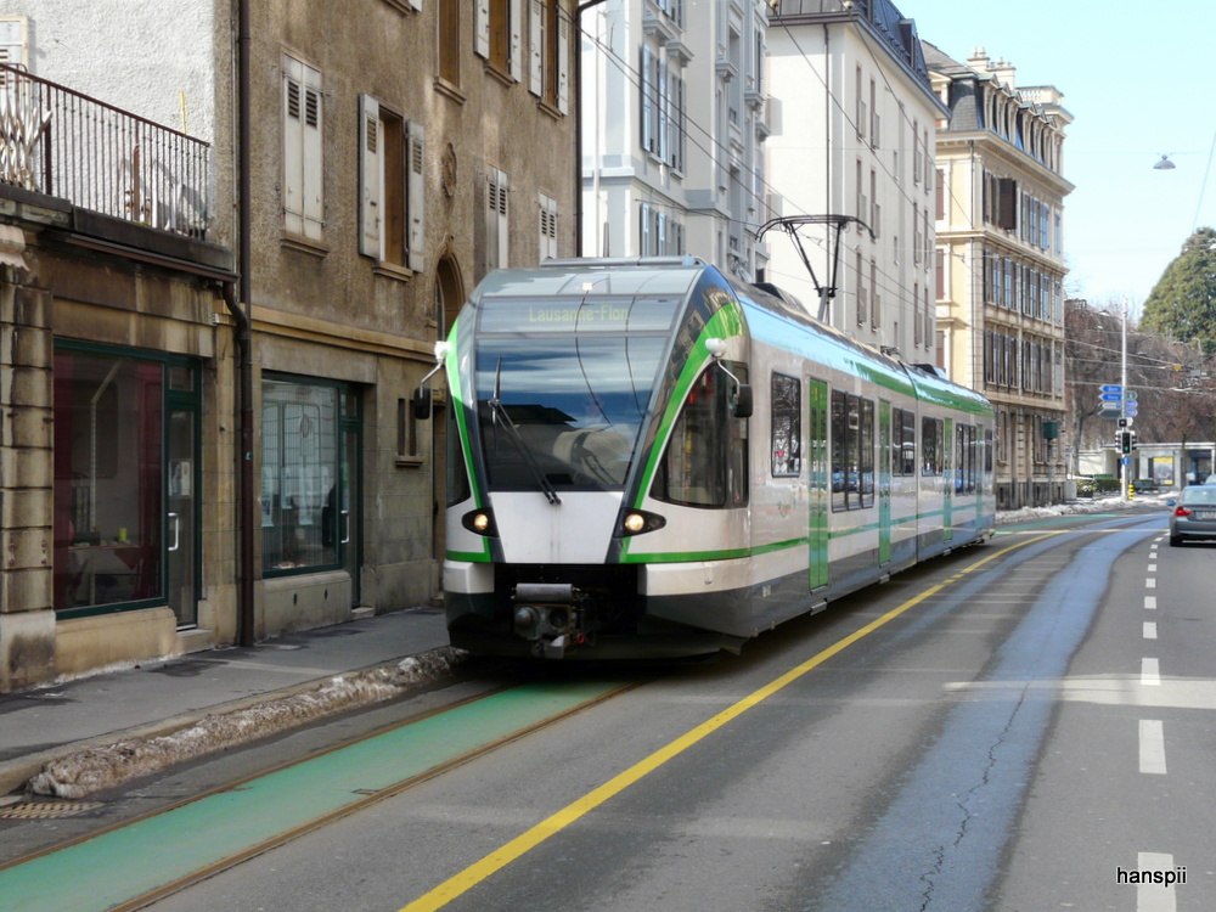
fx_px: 2424
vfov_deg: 21.3
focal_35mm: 69
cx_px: 608
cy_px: 456
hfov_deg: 28.2
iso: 100
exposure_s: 1/160
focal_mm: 11.4
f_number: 5.6
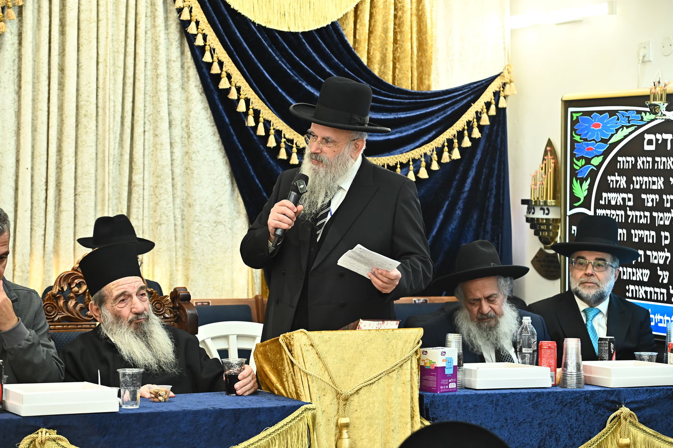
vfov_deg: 12.4
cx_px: 336
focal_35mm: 110
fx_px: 2055
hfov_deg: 18.6
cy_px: 224
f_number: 5.6
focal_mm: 110
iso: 3200
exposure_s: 1/200
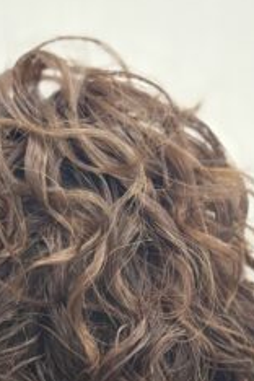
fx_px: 1566
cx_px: 68
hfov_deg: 9.3
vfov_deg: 13.6
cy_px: 405
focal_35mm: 148
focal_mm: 5.96
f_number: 1.6
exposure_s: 1/60
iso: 125
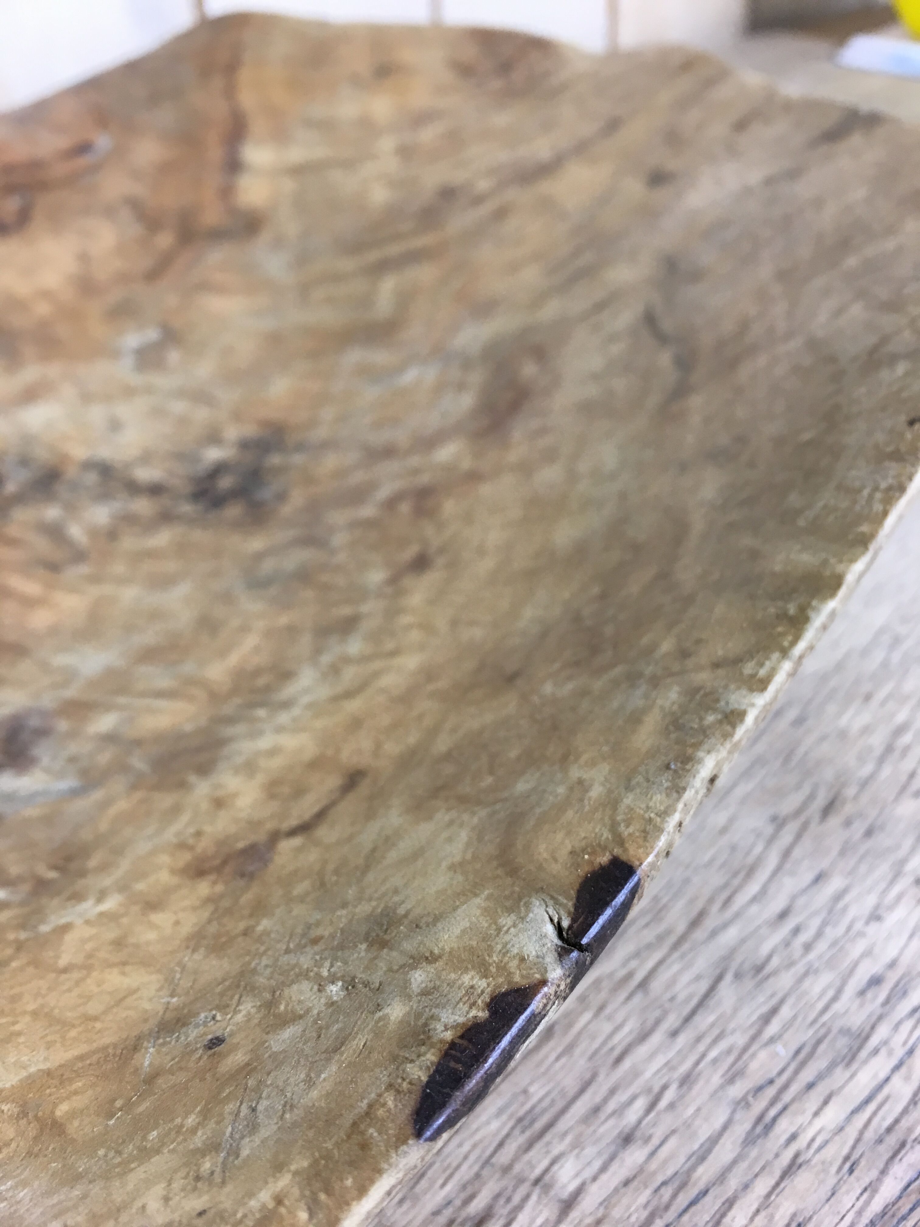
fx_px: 1028
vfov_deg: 61.7
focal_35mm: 29
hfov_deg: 48.2
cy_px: 614
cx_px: 460
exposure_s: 1/33
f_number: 2.2
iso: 50
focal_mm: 4.15
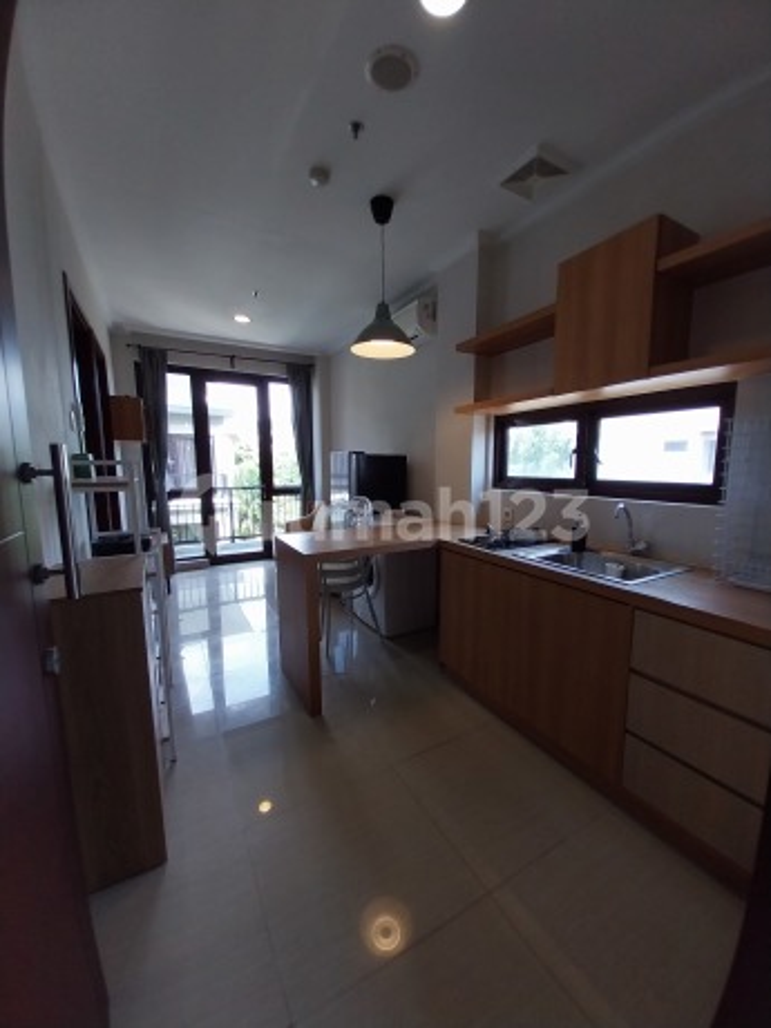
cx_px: 386
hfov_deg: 89.9
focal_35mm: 13
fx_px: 386
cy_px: 514
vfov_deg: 106.2
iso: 80
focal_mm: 1.3
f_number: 2.2
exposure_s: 1/100
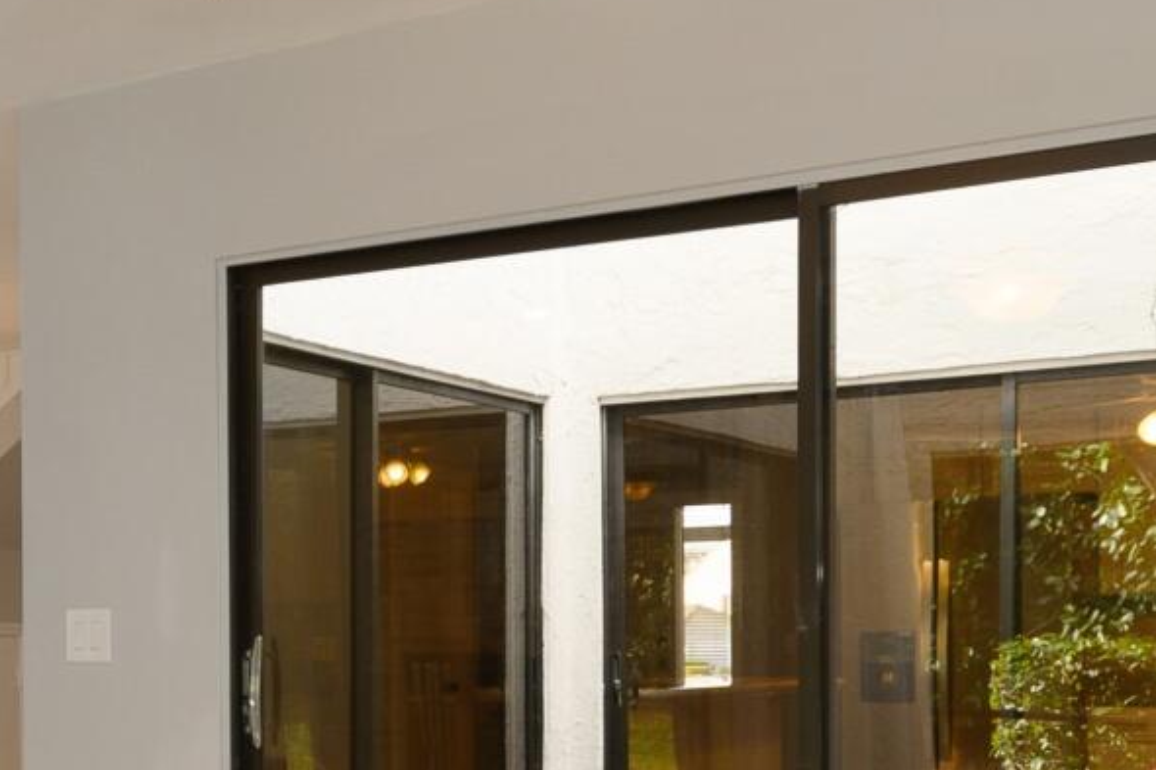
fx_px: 1958
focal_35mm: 61
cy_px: 766
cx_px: -200
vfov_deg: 21.5
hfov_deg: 28.9
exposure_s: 1/4
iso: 100
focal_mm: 12
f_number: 8
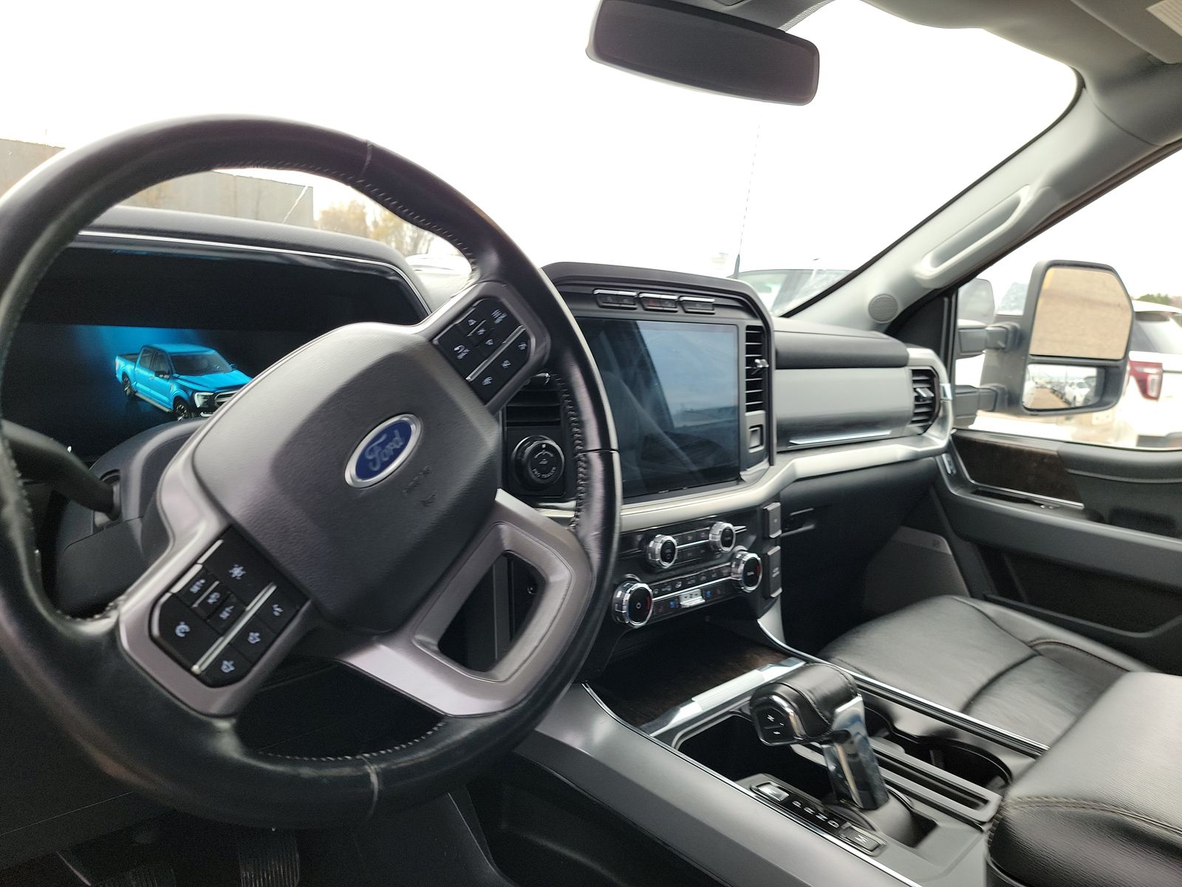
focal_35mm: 24
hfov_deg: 71.6
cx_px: 591
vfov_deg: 56.8
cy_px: 444
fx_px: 820
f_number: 1.8
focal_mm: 6.7
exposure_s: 1/59
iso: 71
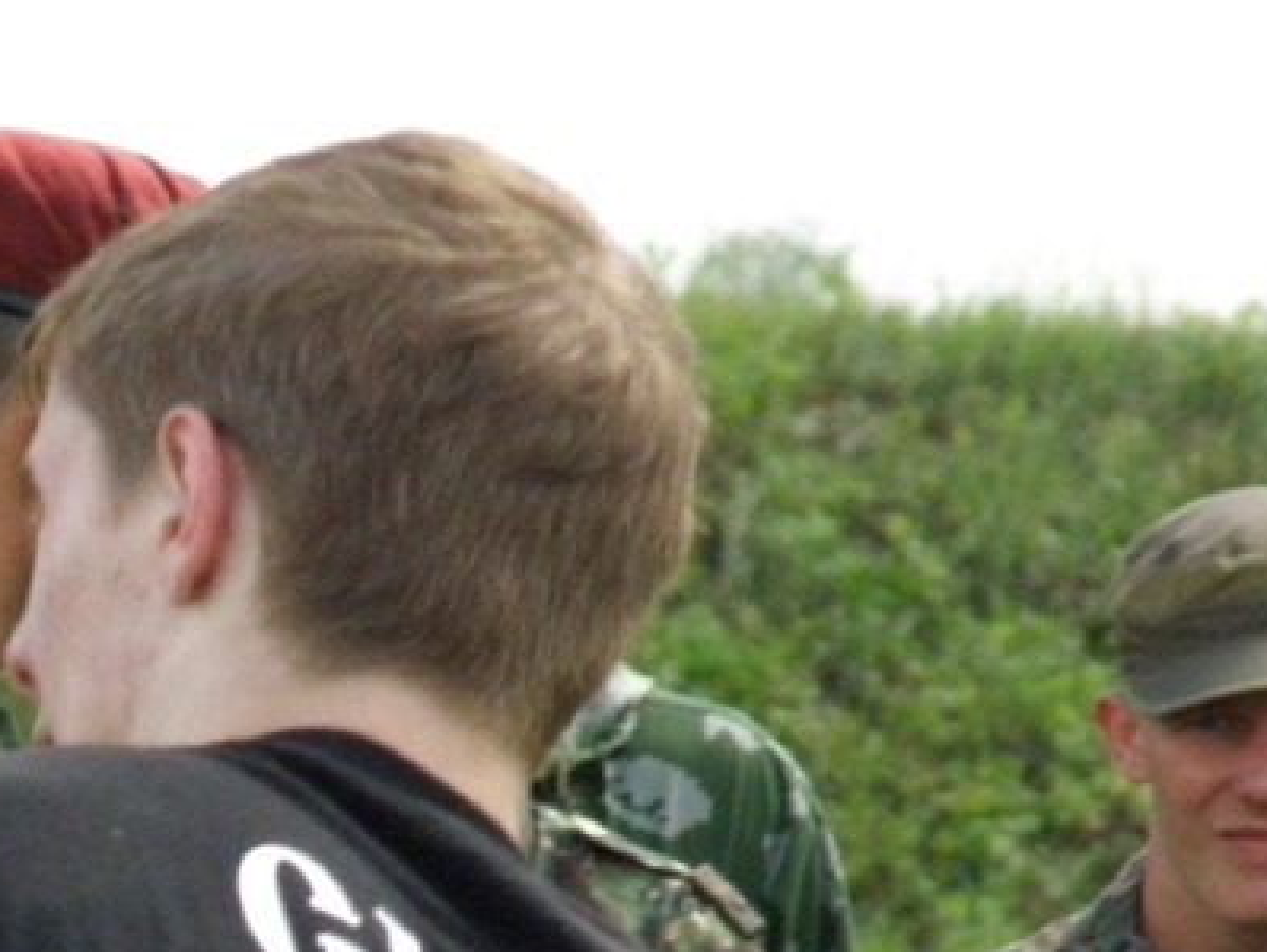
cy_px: 1038
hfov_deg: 2.7
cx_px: -35
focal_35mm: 735
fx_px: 26918
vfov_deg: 2.0
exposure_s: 1/800
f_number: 4.6
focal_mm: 50.66
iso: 400
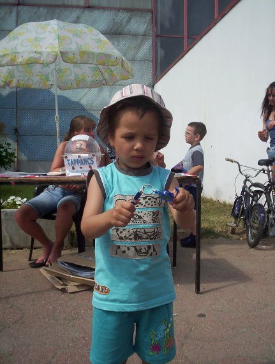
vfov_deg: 48.9
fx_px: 401
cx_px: 138
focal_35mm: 38
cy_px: 182
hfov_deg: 37.9
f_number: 4.5
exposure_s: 1/1066
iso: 100
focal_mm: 4.99
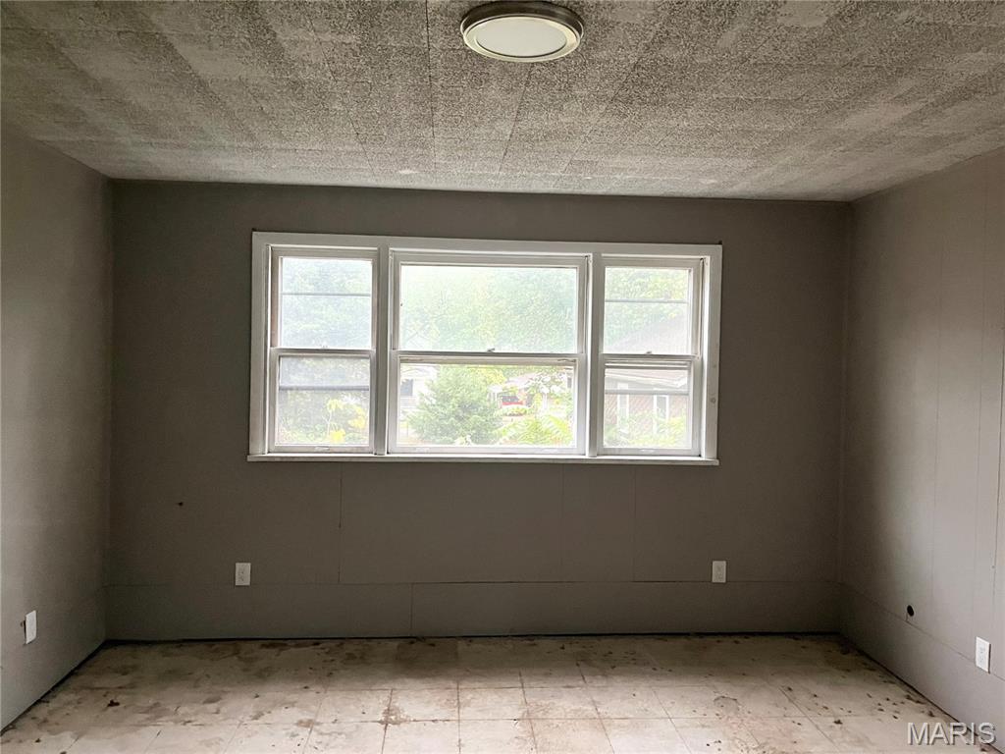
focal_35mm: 26
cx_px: 502
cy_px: 377
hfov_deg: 67.3
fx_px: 755
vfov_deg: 53.1
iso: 500
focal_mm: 5.1
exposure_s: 1/50
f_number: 1.6
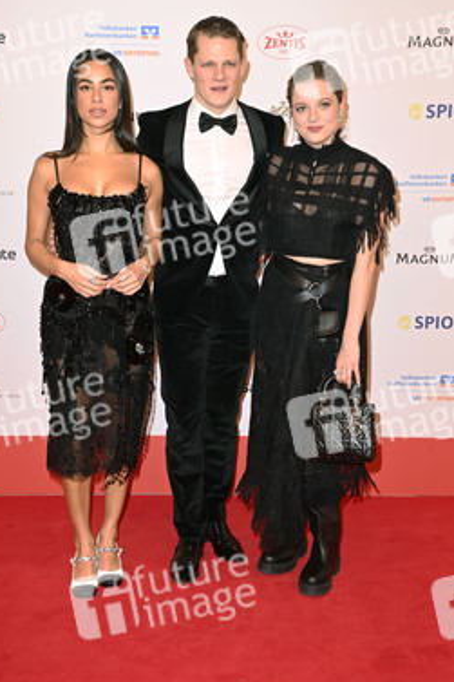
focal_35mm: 53
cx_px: 215
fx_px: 1003
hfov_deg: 25.5
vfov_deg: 37.5
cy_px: 326
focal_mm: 50
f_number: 7.1
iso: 640
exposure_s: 1/200
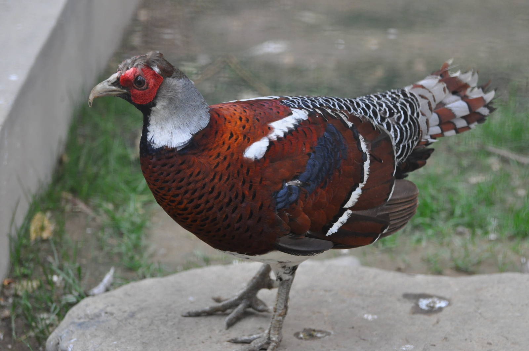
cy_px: 176
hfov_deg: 13.7
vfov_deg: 9.1
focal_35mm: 150
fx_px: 2202
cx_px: 264
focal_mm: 100
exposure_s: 1/125
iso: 1400
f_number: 4.5
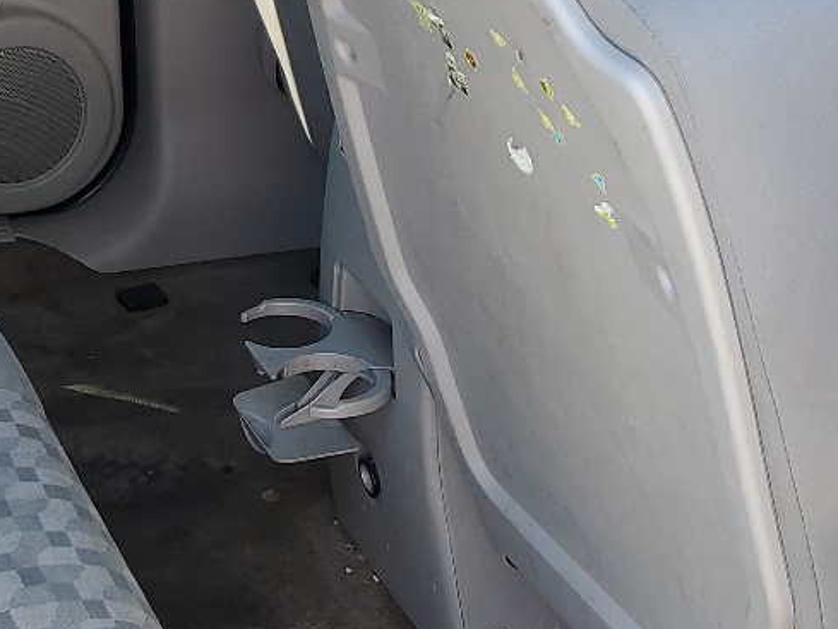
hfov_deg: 22.0
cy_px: 375
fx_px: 2058
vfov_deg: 17.4
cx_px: -36
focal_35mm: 85
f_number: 1.5
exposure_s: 1/143
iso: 50
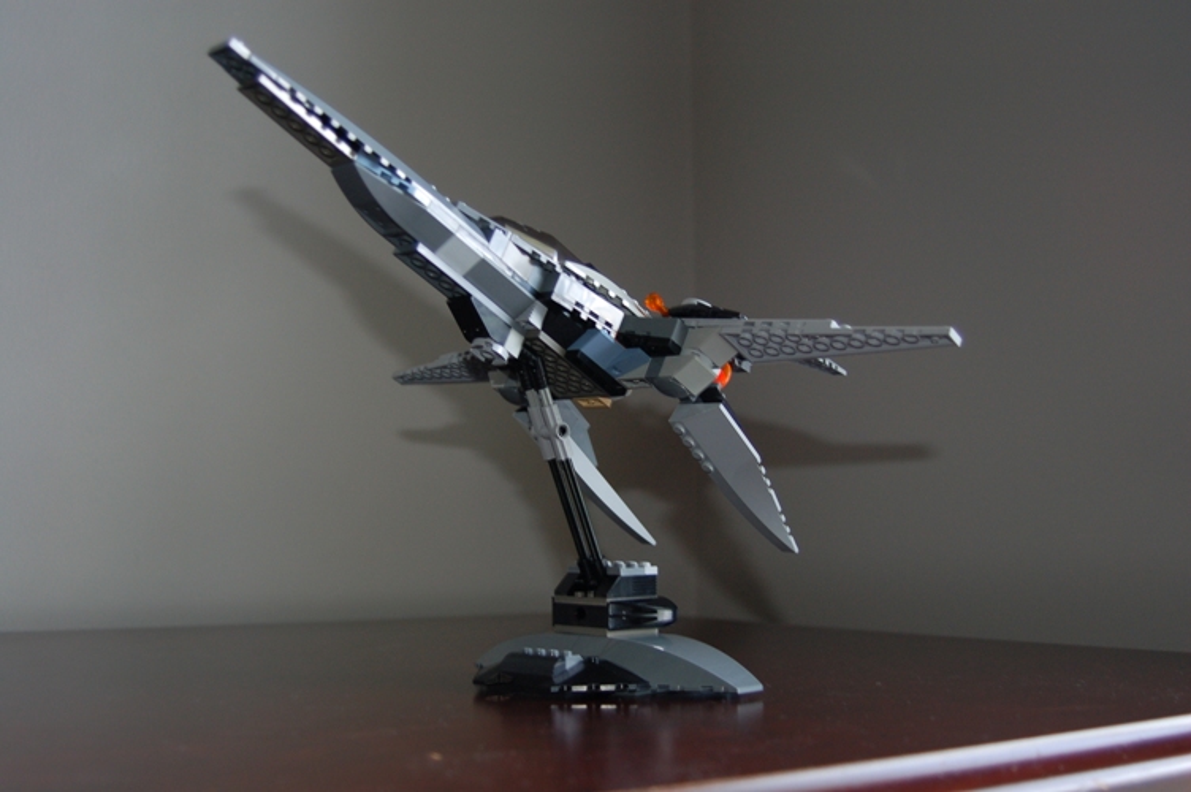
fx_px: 1388
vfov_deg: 31.8
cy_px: 396
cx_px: 596
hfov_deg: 46.4
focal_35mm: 42
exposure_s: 1/60
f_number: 3.5
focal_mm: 28
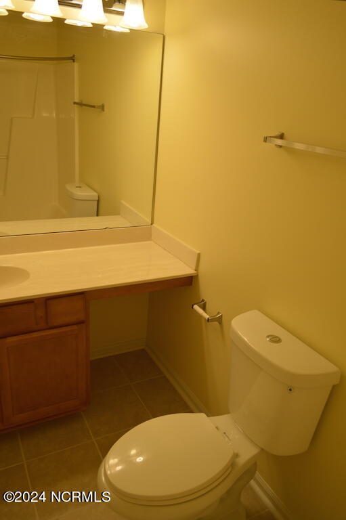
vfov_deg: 67.4
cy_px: 260
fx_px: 390
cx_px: 173
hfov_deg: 47.9
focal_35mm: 27
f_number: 3.5
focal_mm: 18
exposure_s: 1/100
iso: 100
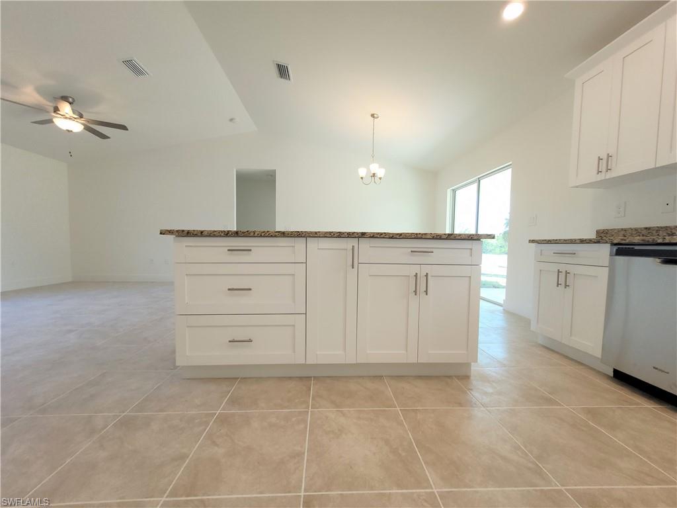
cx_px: 338
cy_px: 254
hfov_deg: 106.2
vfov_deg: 89.9
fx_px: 254
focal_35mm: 13
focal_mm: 1.74
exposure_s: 1/59
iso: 50
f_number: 2.2
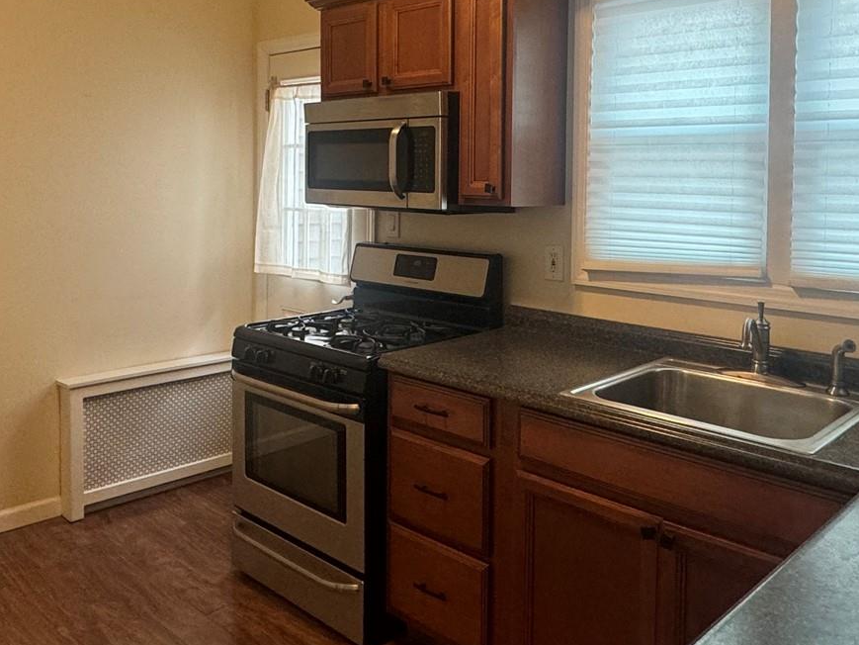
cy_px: 193
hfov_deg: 55.3
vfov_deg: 42.1
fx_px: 819
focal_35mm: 33
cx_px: 458
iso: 200
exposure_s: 1/120
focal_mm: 2.22
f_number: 2.2
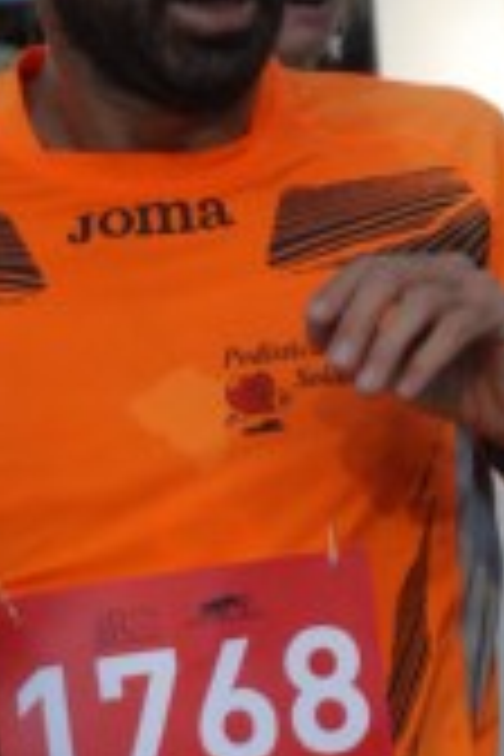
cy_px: 405
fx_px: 7895
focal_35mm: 376
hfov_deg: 3.7
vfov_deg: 5.5
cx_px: 326
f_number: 5.6
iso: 1000
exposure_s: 1/640
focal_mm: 70
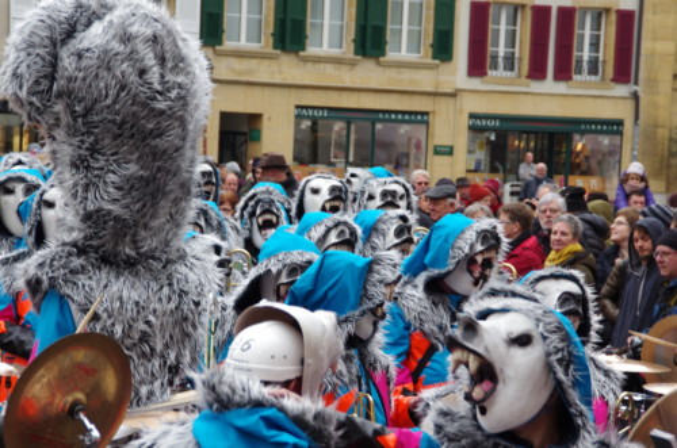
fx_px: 2533
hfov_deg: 15.2
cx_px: 338
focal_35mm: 135
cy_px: 224
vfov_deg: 10.1
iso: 800
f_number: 9
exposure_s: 1/125
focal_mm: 90
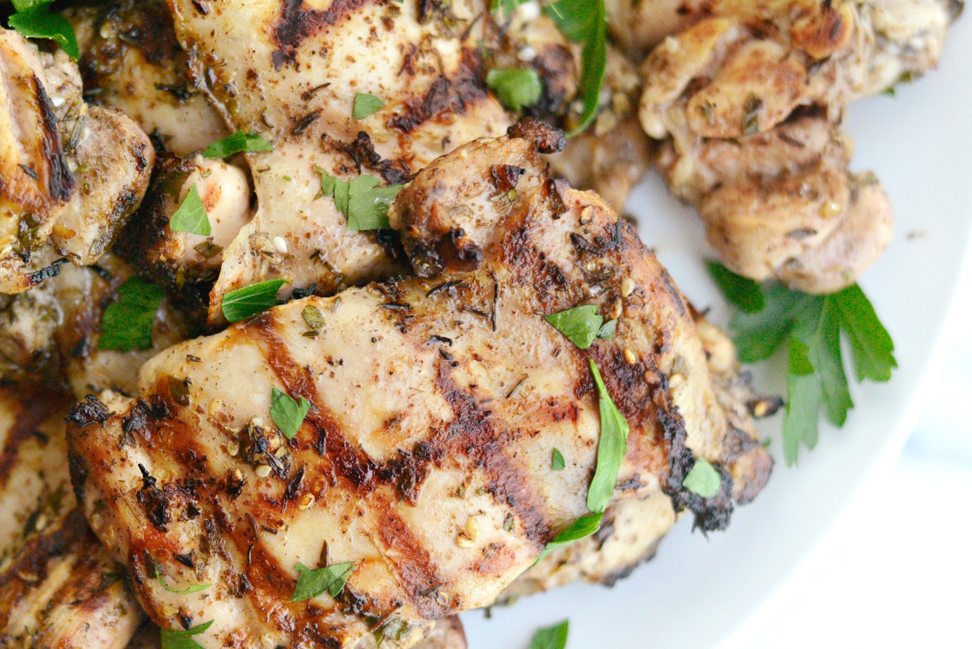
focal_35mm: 87
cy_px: 344
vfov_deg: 15.7
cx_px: 174
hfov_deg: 23.0
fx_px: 2350
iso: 3200
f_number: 2.8
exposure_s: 1/500
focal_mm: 50
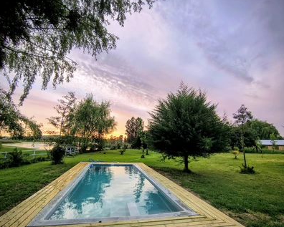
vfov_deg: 92.2
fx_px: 109
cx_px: 139
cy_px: 115
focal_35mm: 13
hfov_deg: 104.8
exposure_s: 1/100
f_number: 2.2
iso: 101
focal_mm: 2.13
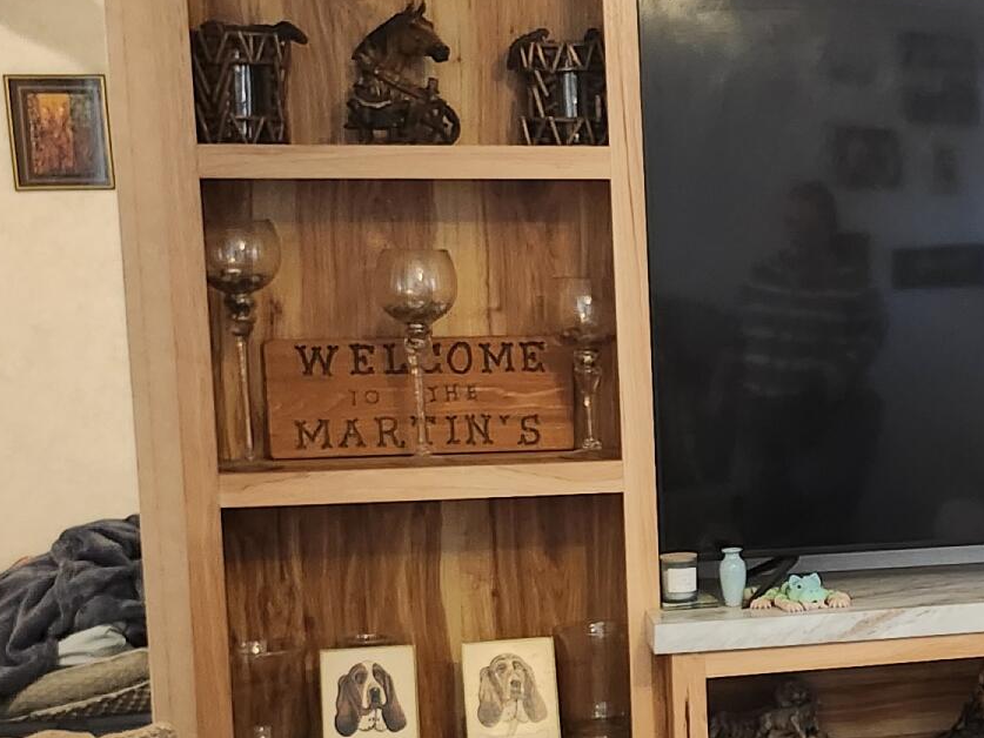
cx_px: 1209
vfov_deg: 17.1
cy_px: 501
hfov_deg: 21.1
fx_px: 2445
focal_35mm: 86
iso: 640
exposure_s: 1/40
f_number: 1.8
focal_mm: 5
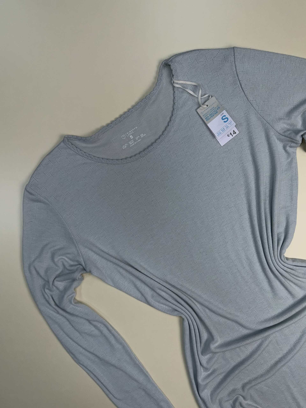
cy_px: 204
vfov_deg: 71.6
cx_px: 153
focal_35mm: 24
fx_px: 283
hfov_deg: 56.8
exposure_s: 1/788
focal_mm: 6.76
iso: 64
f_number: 1.78
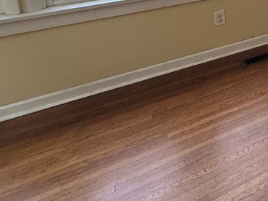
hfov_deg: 33.2
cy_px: -60
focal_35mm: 39
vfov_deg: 29.6
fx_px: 302
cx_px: 359
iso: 64
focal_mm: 2.22
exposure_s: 1/144
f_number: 2.2
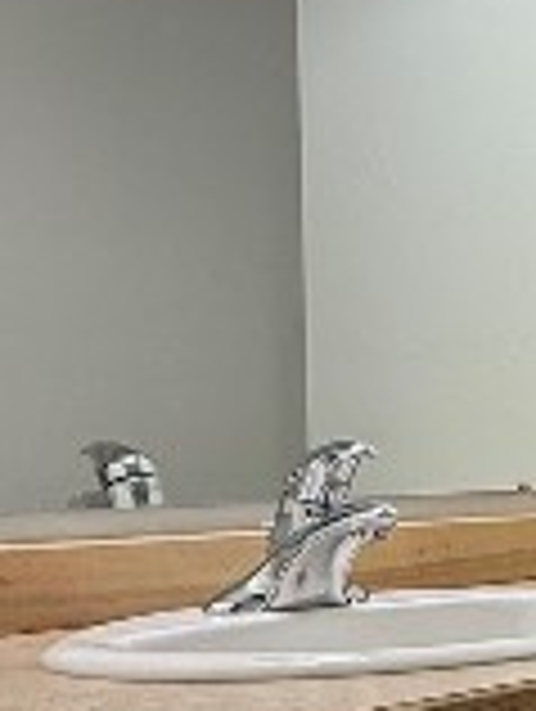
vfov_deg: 28.2
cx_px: 973
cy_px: 508
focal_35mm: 68
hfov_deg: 17.5
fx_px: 1400
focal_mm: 2.22
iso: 100
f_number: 2.2
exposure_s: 1/99
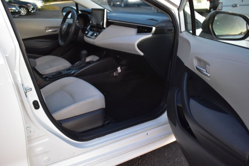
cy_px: 83
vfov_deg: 39.9
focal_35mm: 33
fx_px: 228
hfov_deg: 57.2
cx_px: 124
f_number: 3.8
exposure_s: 1/5
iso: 1600
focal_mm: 22
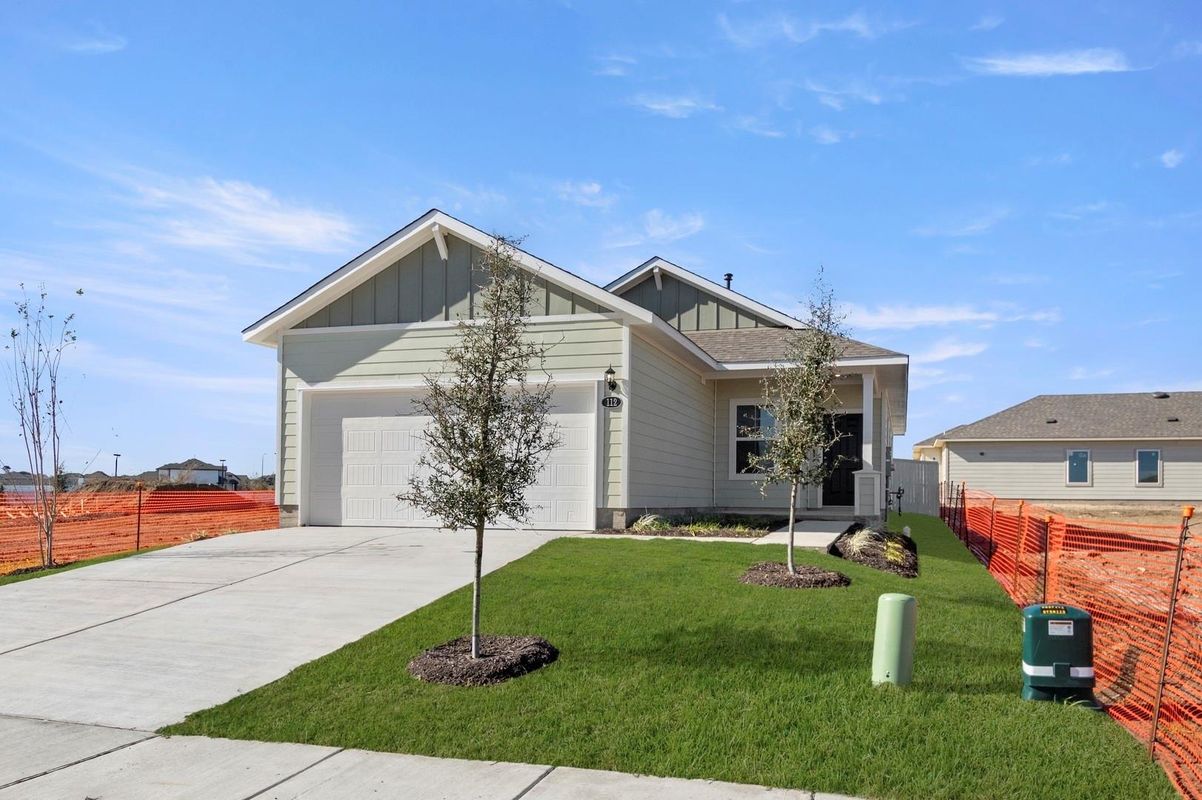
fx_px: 1201
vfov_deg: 36.8
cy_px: 400
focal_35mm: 36
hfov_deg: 53.2
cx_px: 601
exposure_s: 1/640
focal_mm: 24
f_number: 8
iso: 400
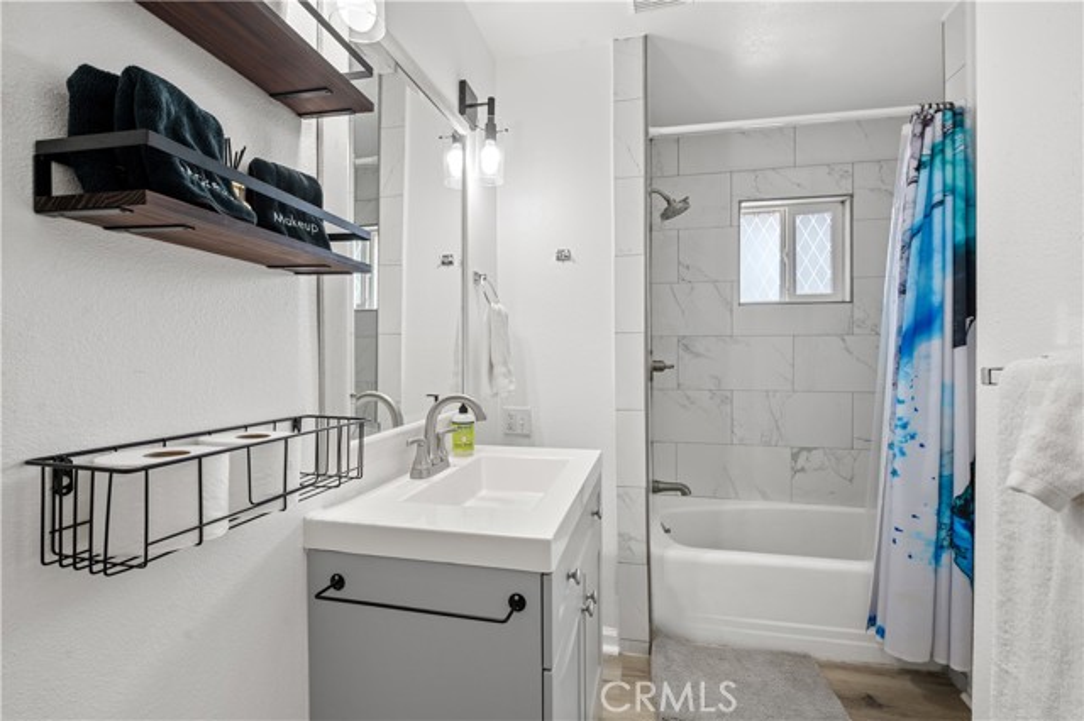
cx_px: 542
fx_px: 482
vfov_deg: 73.7
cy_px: 360
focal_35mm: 16
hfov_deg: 96.8
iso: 250
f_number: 9
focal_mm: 16
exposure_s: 1/4
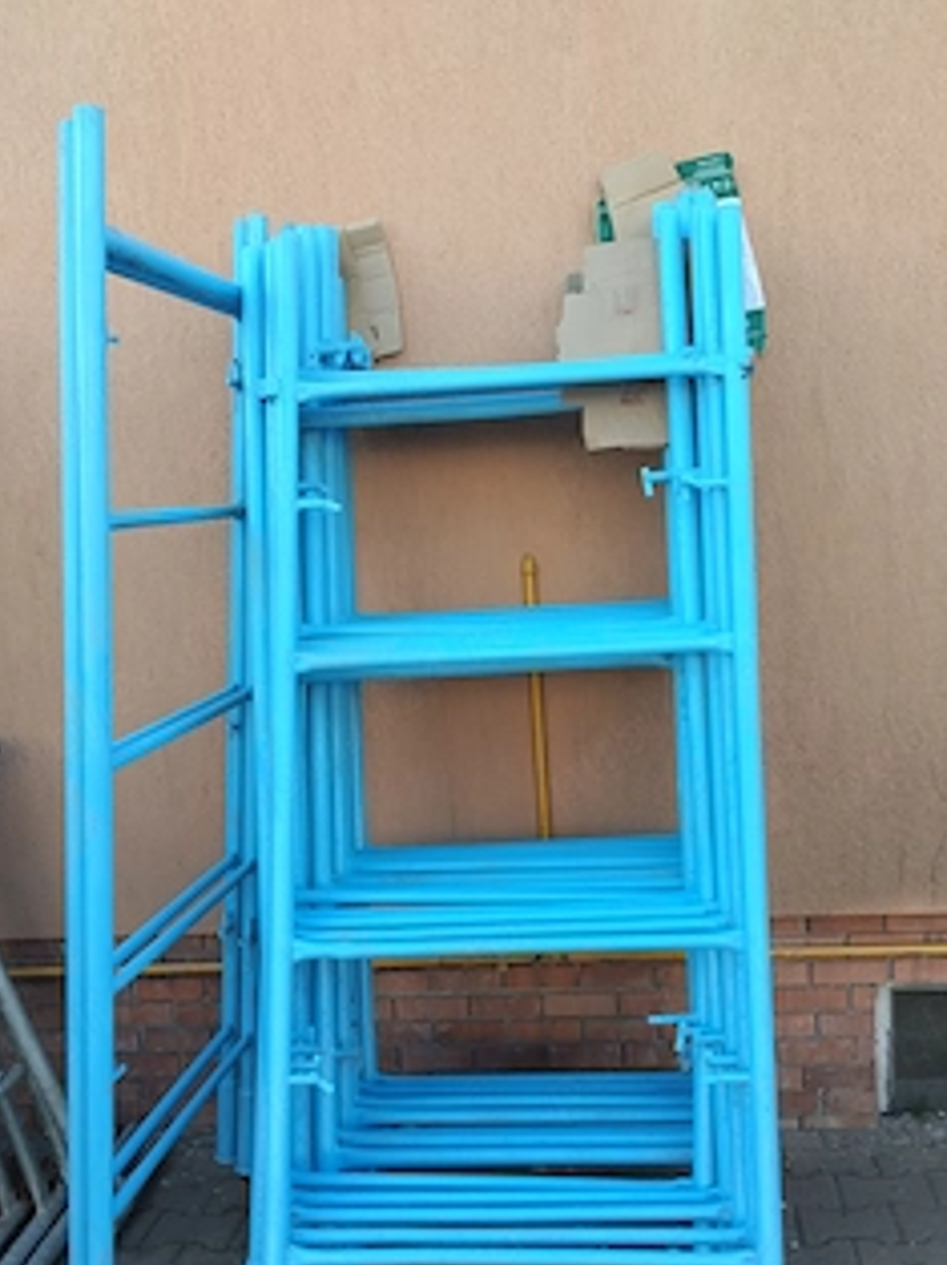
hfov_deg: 38.6
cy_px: 774
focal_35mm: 37
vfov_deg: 49.8
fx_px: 1351
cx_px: 532
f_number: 1.8
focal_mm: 4.22
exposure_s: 1/130
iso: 50
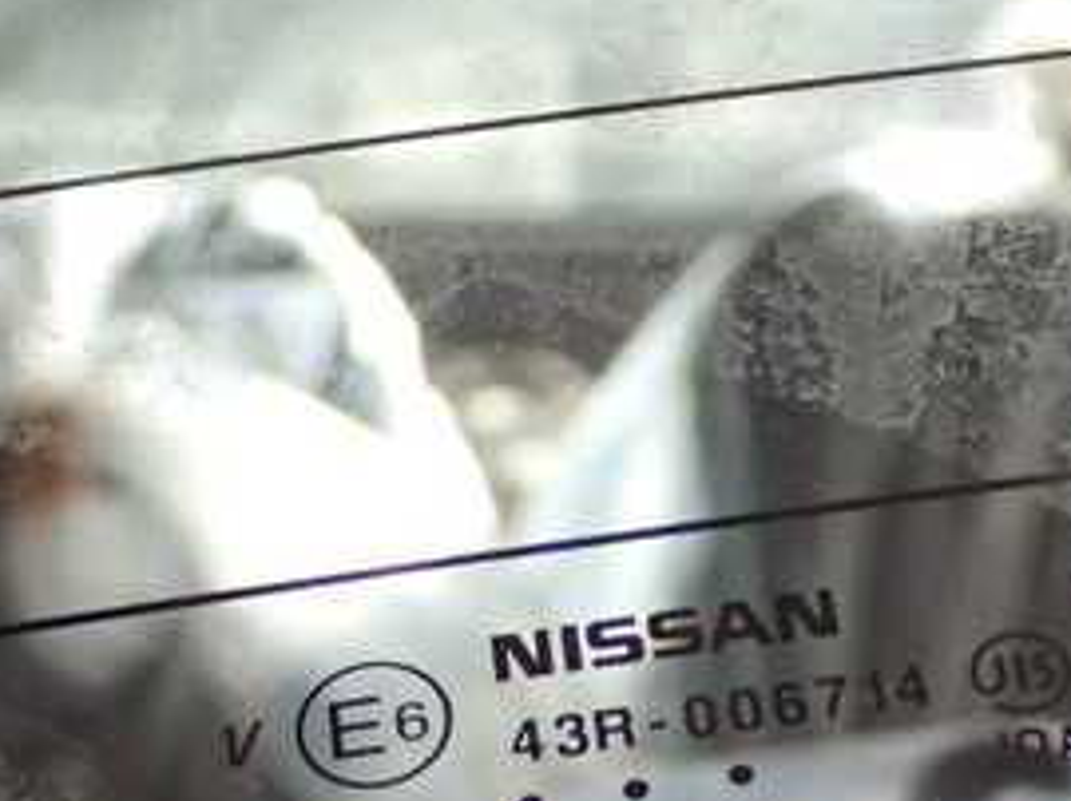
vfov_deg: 10.7
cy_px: 738
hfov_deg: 14.2
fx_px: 4266
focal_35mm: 138
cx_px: 924
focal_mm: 11.09
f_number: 3.6
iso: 800
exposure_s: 1/60
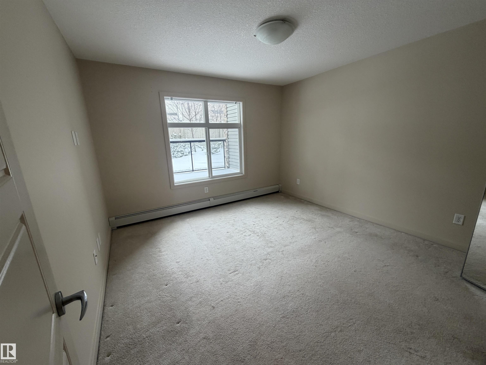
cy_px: 182
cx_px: 243
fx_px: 197
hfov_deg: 102.1
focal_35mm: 14
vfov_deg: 85.7
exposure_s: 1/120
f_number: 2.2
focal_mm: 2.22
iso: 160
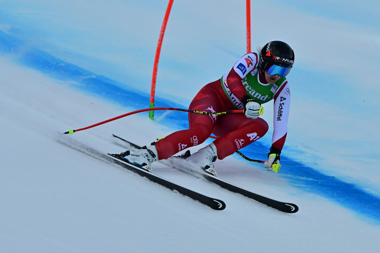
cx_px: 190
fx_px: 6332
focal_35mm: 600
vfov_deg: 2.3
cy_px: 126
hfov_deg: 3.4
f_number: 5
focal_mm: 400
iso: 320
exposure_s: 1/3200
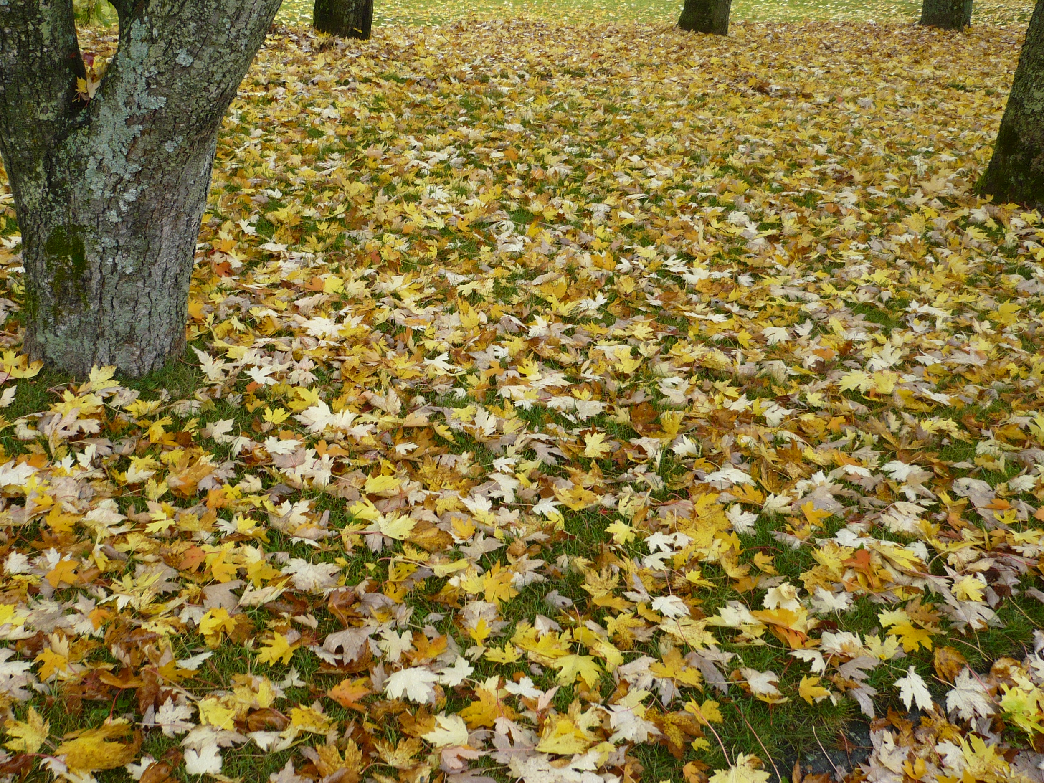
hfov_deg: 43.8
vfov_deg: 33.5
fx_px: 1297
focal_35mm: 43
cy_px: 311
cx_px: 488
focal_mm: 5.8
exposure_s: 1/125
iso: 100
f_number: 2.8
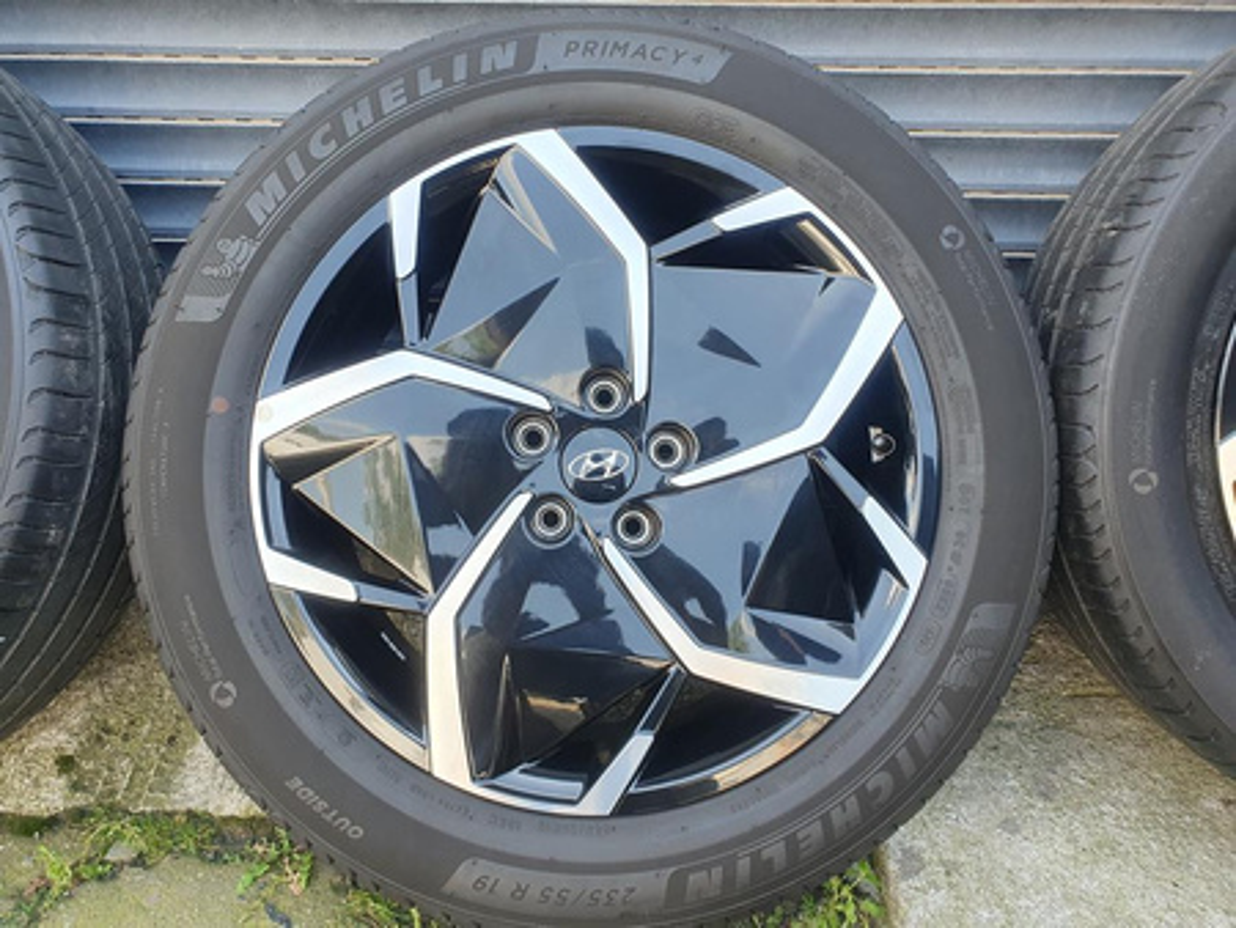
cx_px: 618
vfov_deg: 53.1
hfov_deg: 67.3
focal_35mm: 26
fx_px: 929
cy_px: 464
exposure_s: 1/117
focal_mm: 4.32
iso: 50
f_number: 2.4
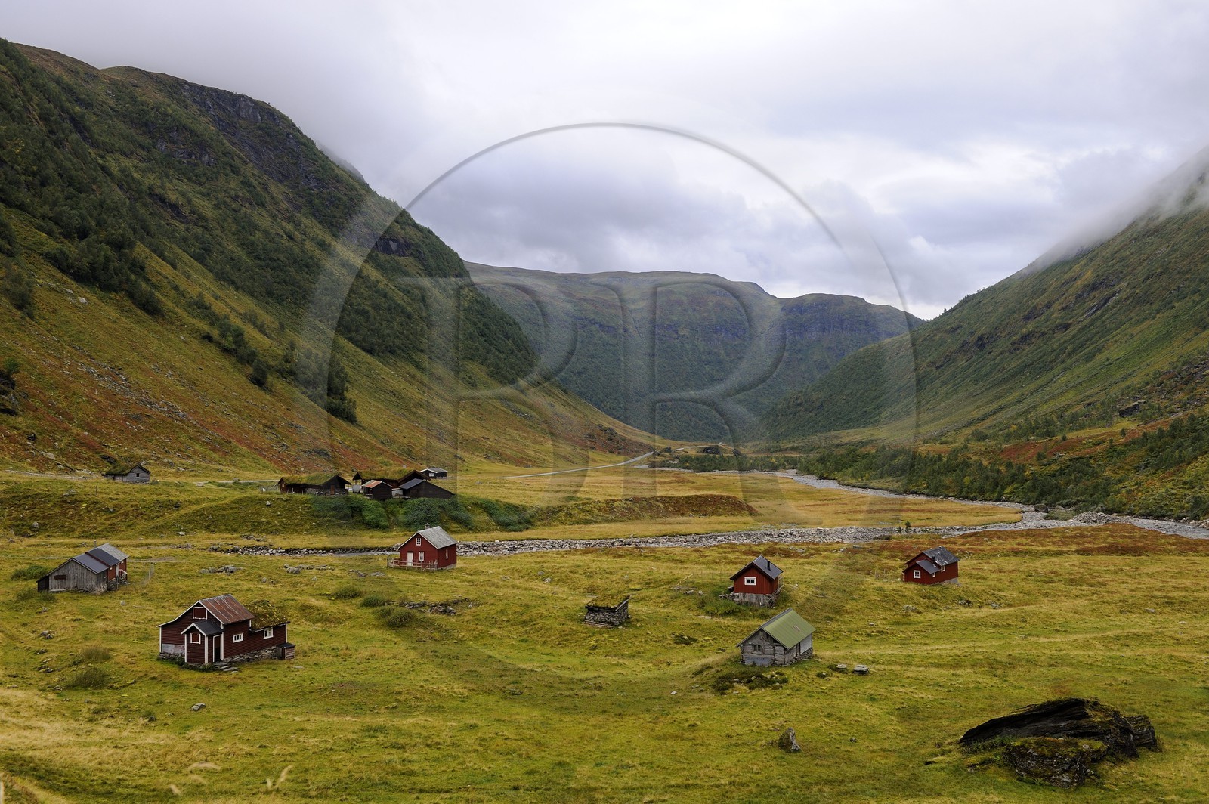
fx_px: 1275
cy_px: 402
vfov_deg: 35.0
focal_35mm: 38
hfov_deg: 50.7
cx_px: 604
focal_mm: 38
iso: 400
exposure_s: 1/125
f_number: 9
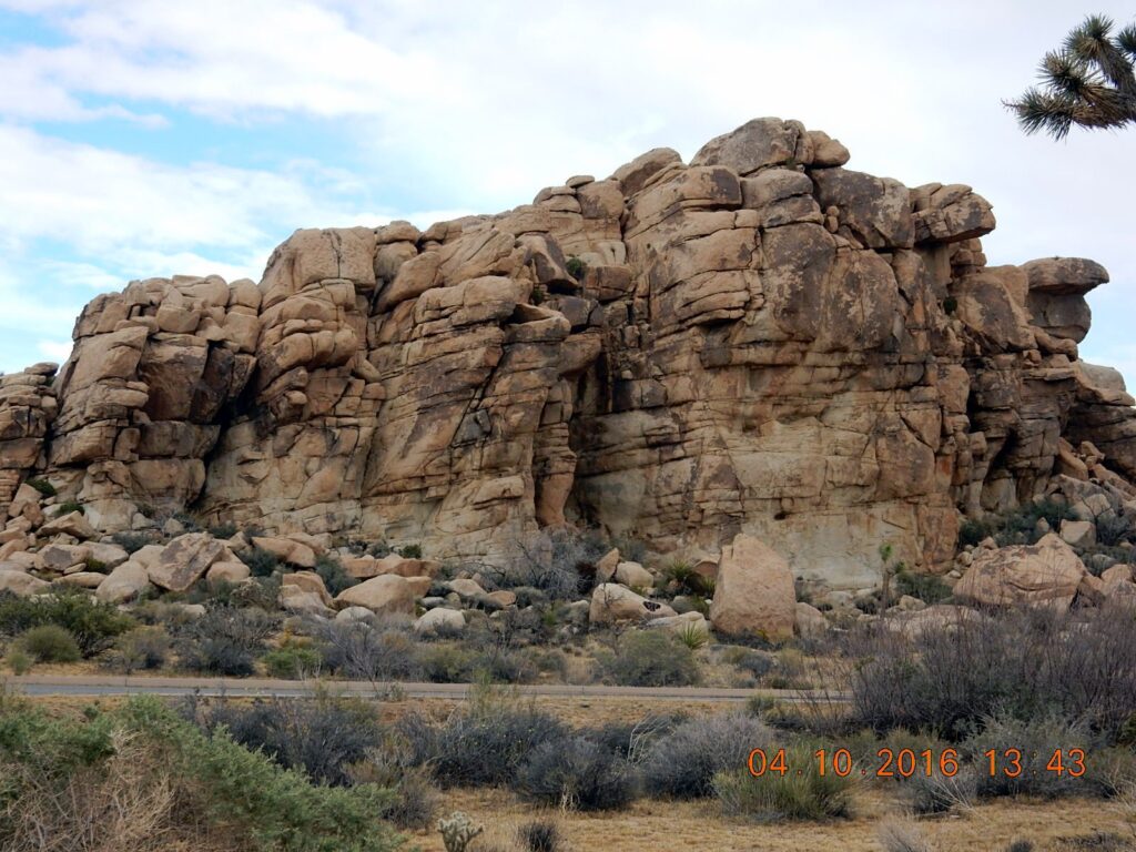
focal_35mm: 60
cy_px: 426
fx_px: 1969
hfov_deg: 32.2
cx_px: 568
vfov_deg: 24.4
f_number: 4.5
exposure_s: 1/500
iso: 125
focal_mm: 10.7
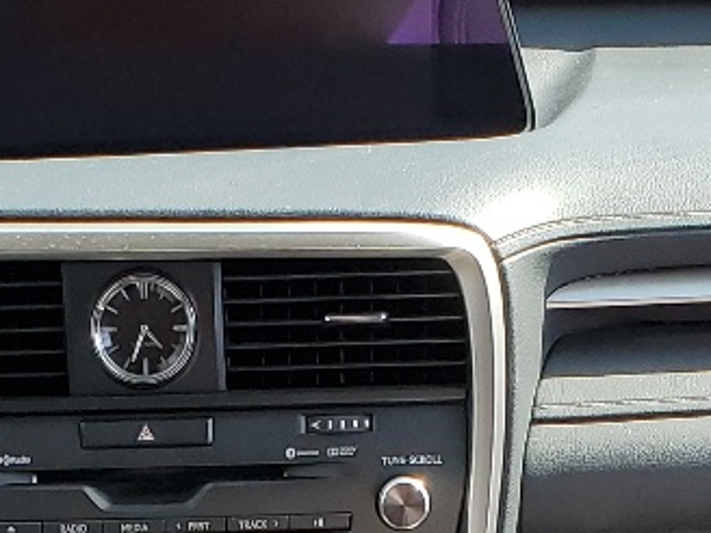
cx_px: 111
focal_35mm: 127
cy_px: 1103
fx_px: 2609
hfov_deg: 15.4
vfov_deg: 10.6
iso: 50
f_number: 1.5
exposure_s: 1/263
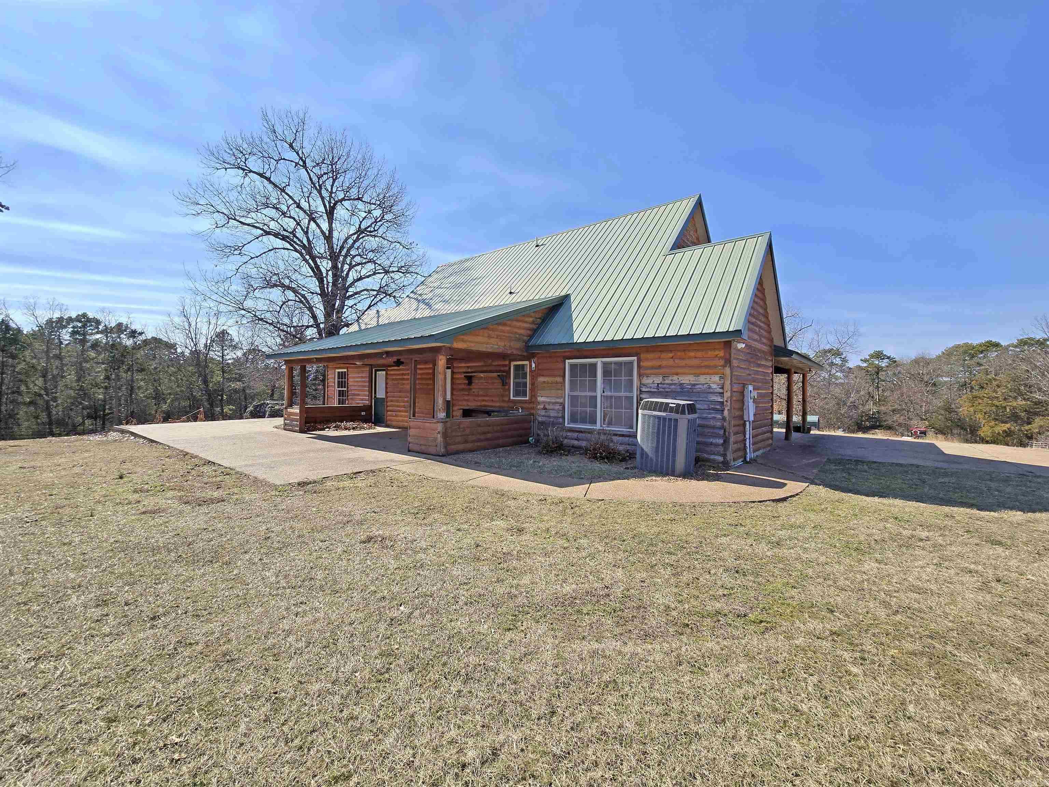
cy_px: 394
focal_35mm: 13
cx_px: 524
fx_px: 394
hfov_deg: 106.2
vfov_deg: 89.9
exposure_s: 1/2010
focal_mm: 2.2
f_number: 2.2
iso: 50
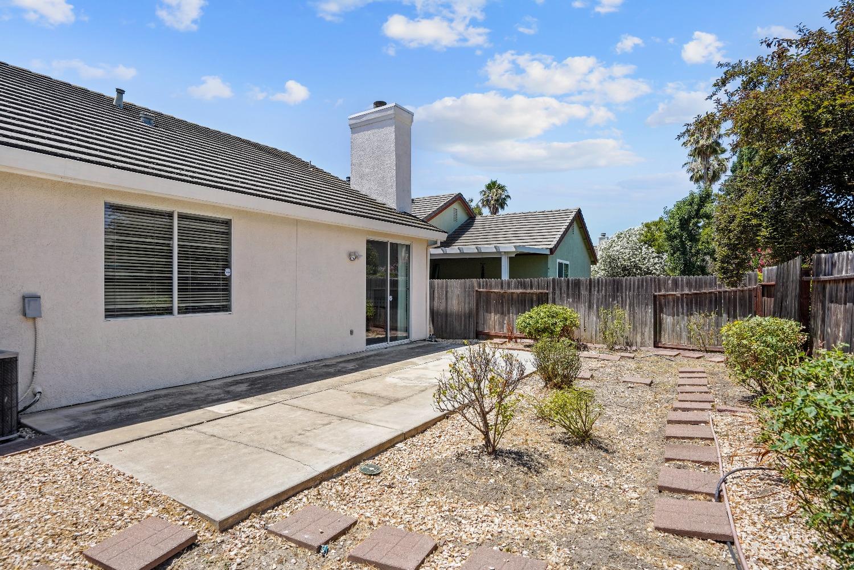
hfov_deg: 90.0
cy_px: 285
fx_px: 427
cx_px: 427
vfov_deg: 67.4
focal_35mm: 18
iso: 400
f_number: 8
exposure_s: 1/250
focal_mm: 18
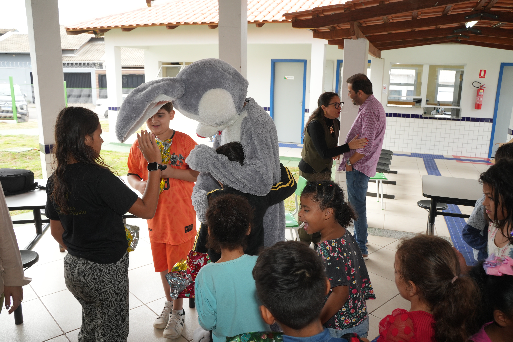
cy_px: 171
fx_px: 399
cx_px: 256
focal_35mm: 28
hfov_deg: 65.5
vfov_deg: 46.4
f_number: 9.5
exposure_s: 1/90
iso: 500
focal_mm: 28
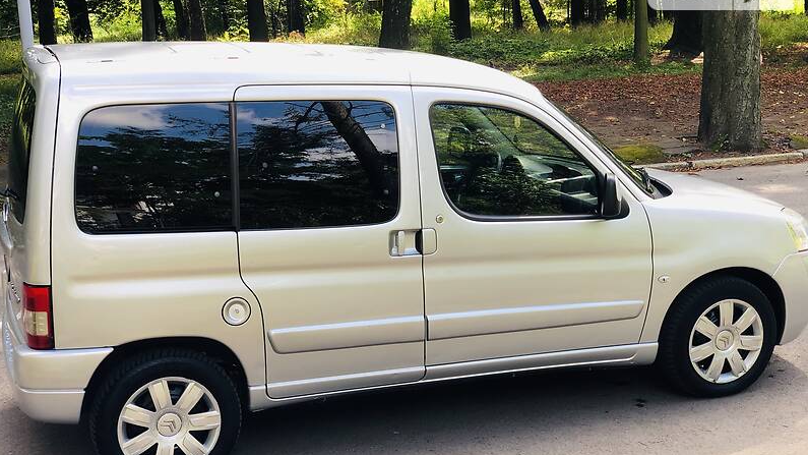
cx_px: 402
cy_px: 260
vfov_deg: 21.1
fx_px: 1221
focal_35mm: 57
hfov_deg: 36.6
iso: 20
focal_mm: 6
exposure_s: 1/120
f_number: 2.4
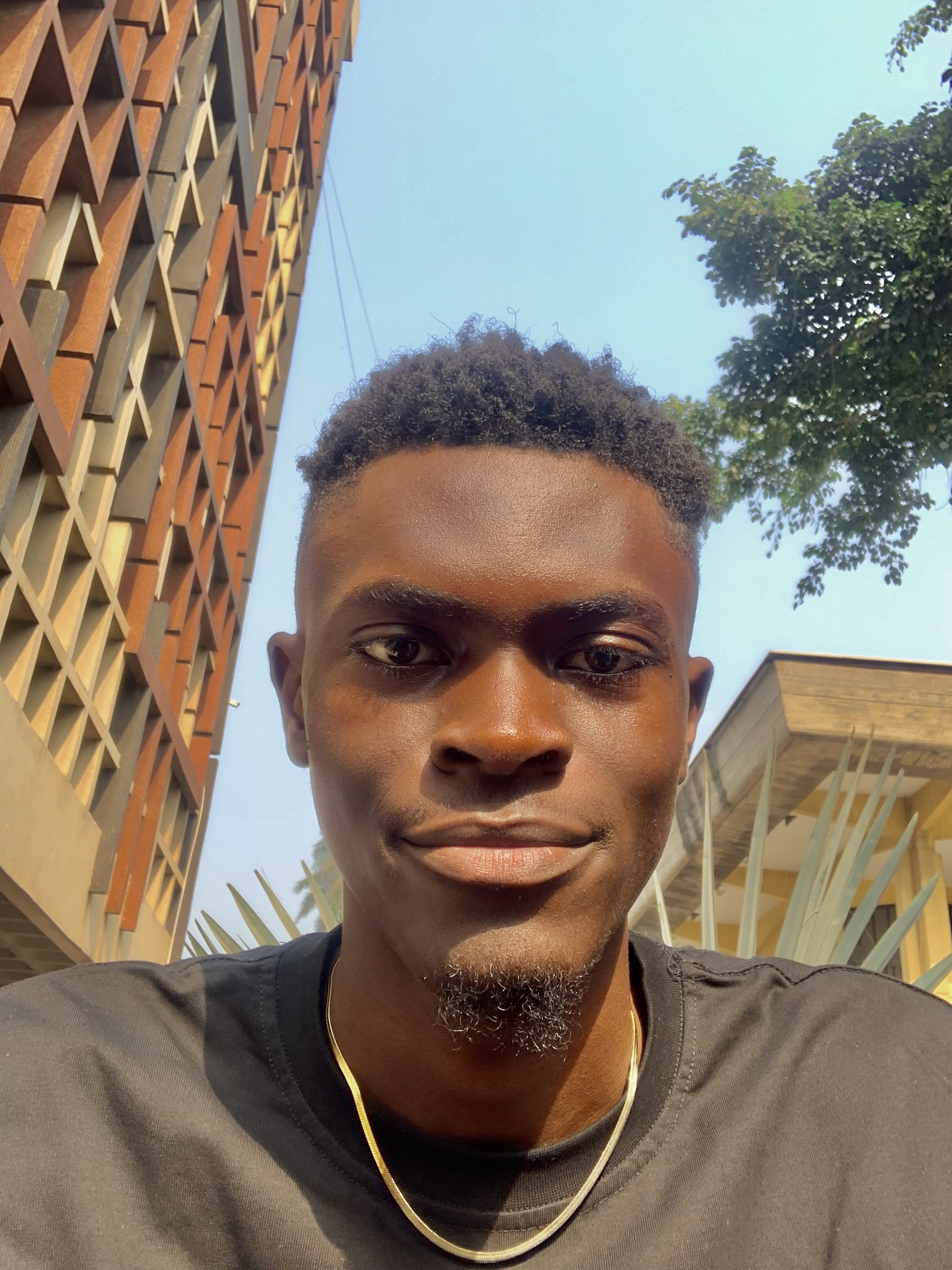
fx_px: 1173
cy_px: 635
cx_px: 476
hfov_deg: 44.2
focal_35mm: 32
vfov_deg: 56.8
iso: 25
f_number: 2.2
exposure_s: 1/121
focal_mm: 2.87
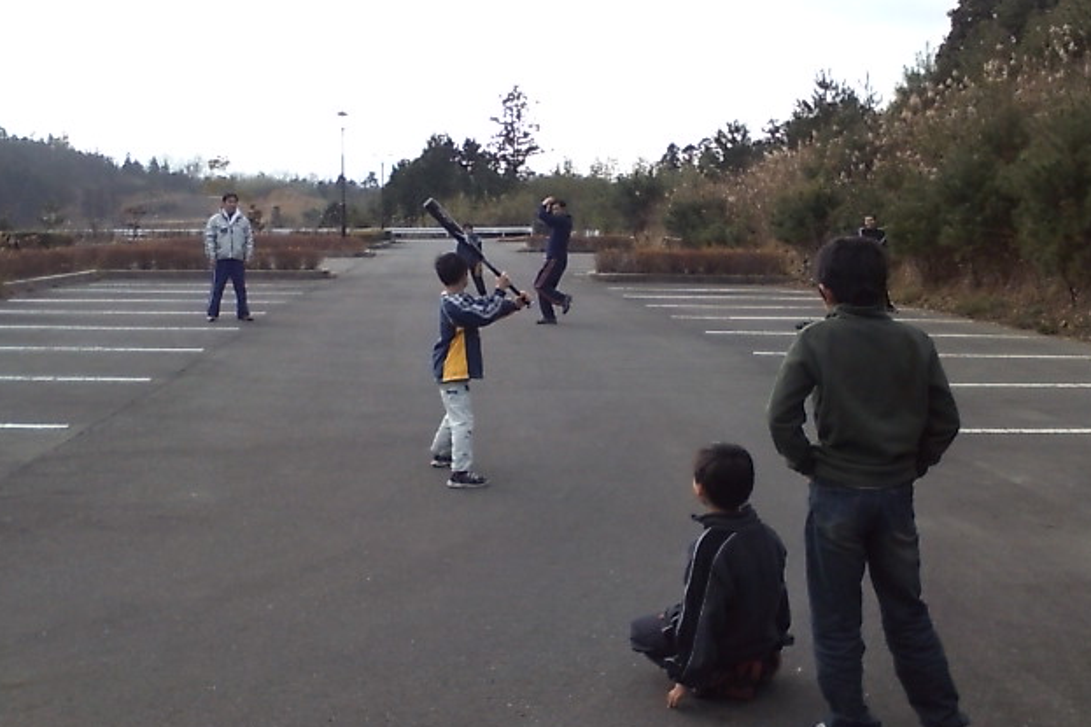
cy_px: 357
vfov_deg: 42.3
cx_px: 552
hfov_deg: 60.3
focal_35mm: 31
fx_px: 939
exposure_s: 1/323
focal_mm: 3.73
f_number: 3.5
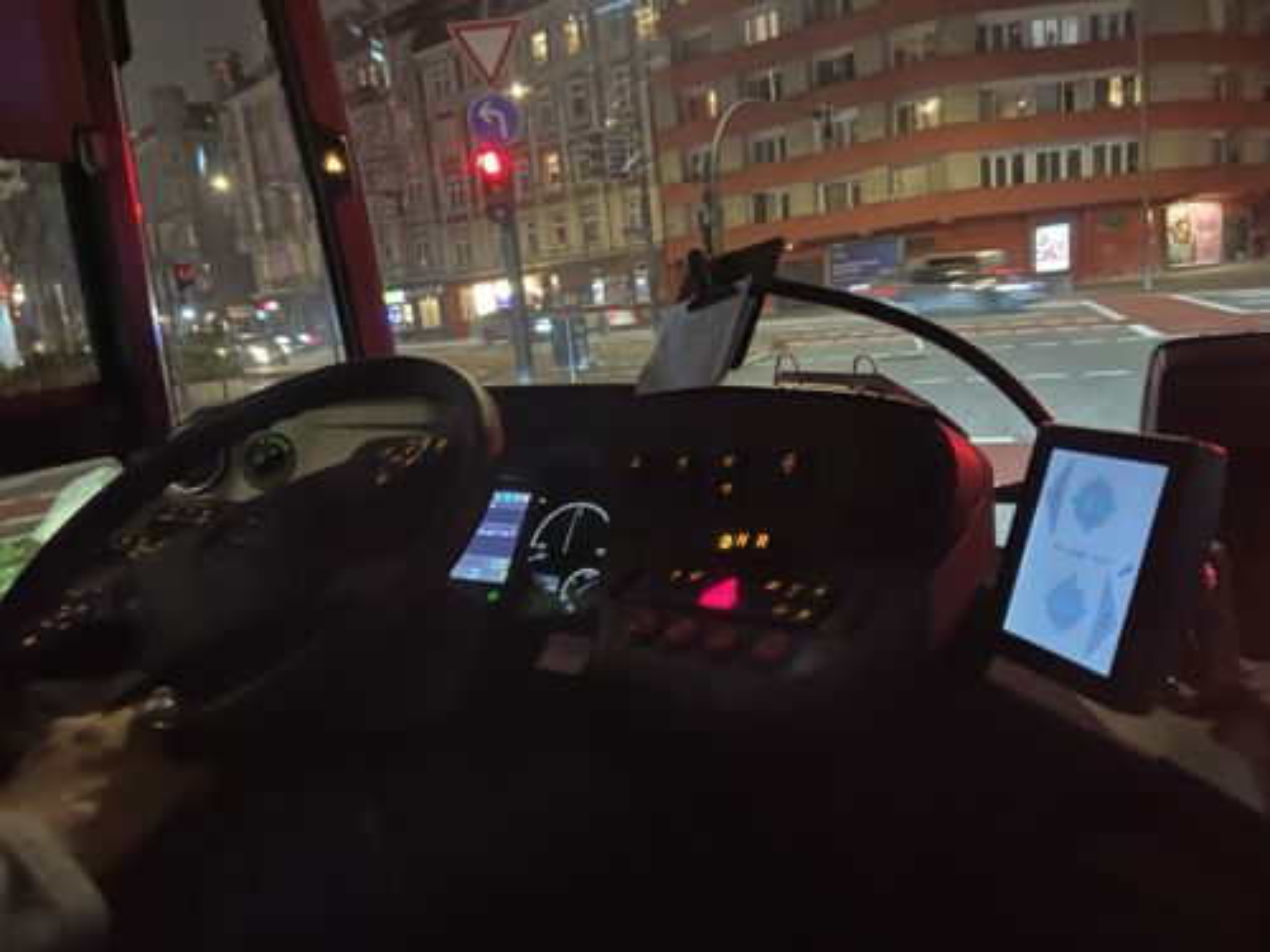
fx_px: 954
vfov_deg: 53.1
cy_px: 476
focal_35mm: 26
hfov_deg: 67.3
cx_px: 635
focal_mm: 4.25
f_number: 1.8
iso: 800
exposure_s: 1/14
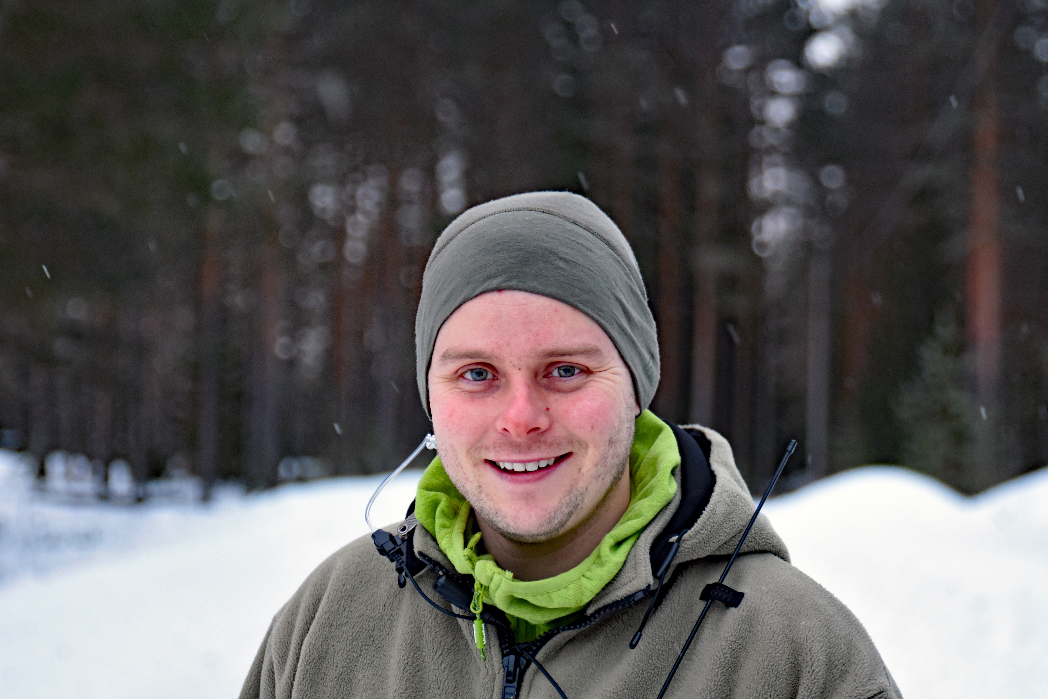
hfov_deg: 27.0
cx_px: 524
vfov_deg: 18.2
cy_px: 350
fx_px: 2183
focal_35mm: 75
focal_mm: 50
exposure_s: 1/80
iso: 800
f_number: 3.2
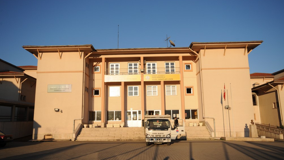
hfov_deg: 61.0
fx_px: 241
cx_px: 140
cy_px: 79
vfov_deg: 36.7
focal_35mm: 32
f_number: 10
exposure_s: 1/400
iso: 200
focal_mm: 20
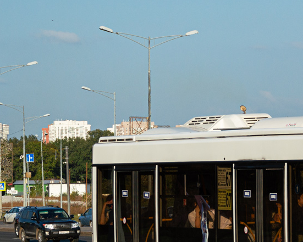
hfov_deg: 10.9
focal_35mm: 172
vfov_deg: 9.0
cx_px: 401
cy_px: 151
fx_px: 1545
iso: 100
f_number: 6.3
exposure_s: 1/1000
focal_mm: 45
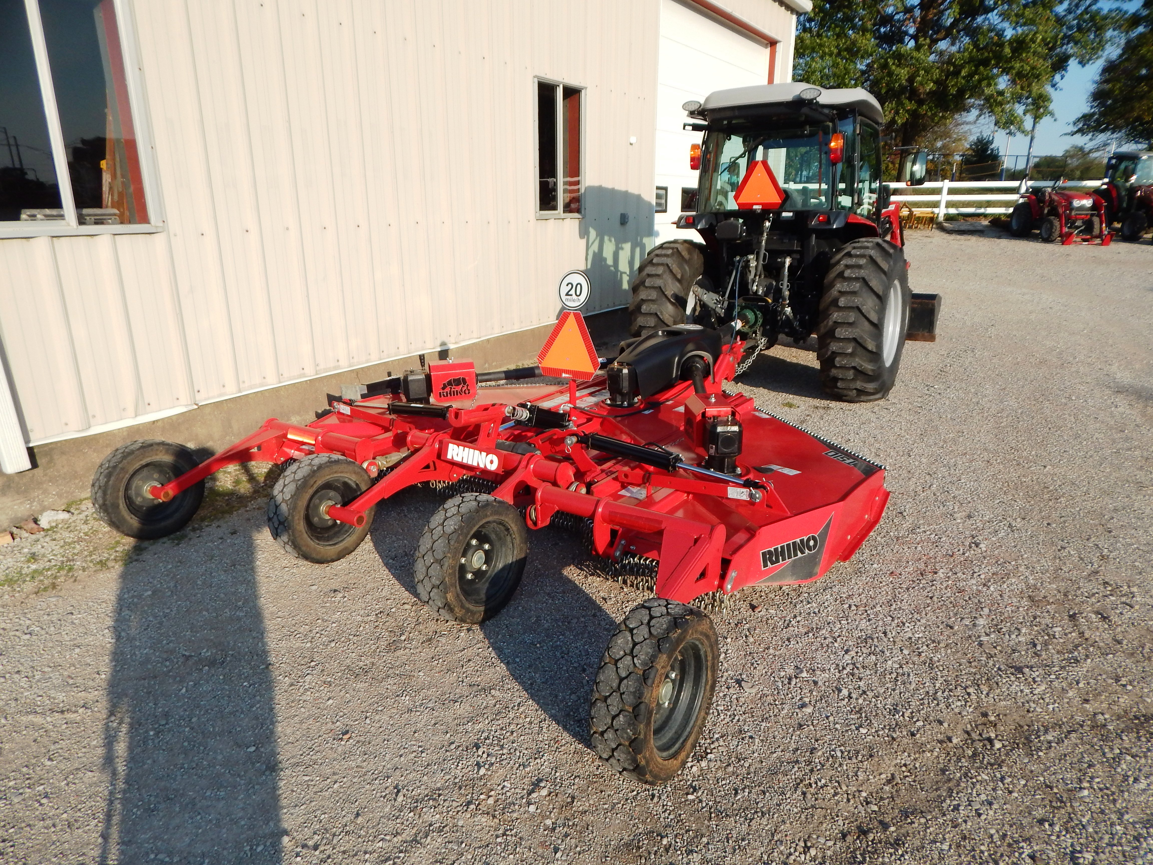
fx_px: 733
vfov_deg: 61.1
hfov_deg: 76.4
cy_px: 432
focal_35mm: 22
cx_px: 576
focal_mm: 4
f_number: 6
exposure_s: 1/400
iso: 125
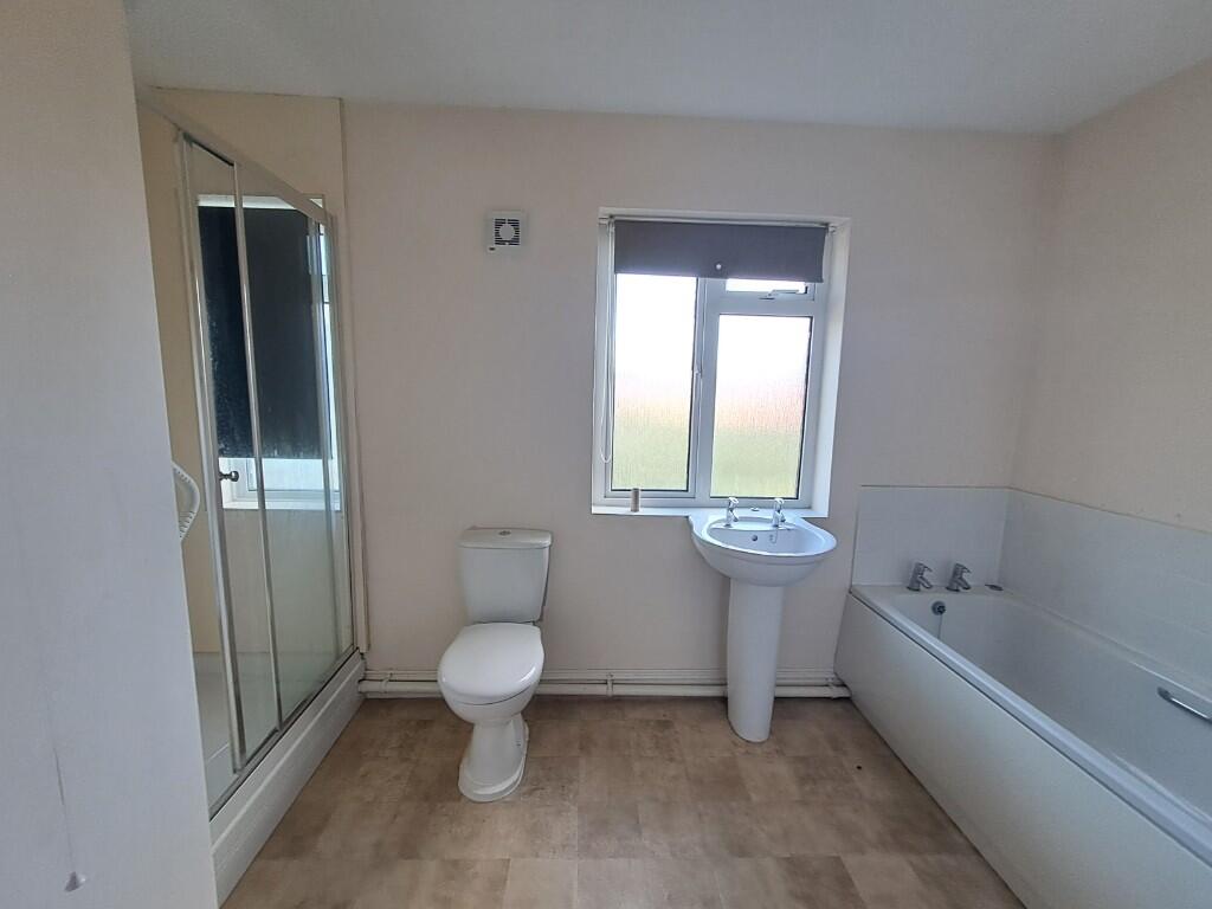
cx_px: 606
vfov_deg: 89.9
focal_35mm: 13
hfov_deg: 106.2
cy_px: 454
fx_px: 455
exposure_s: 1/50
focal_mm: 1.42
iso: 50
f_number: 2.2
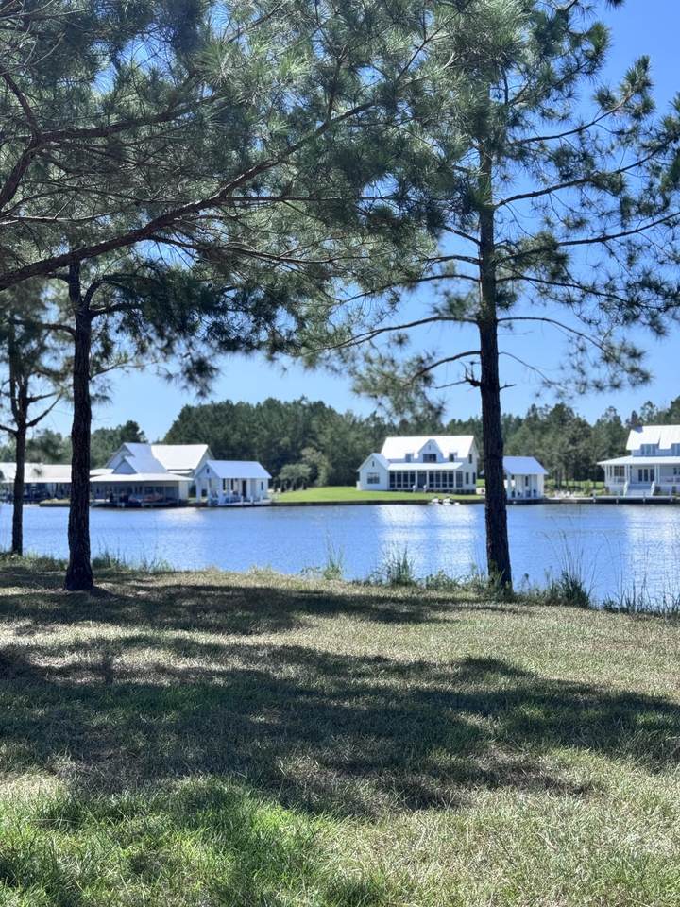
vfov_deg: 39.7
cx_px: 340
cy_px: 454
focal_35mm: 48
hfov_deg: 30.3
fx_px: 1257
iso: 64
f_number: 1.78
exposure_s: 1/3096
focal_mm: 6.76
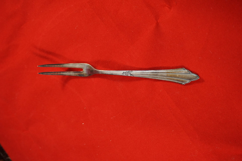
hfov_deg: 45.0
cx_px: 121
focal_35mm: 44
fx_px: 292
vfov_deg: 30.8
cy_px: 80
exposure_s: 1/60
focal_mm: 29
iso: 1000
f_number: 4.5
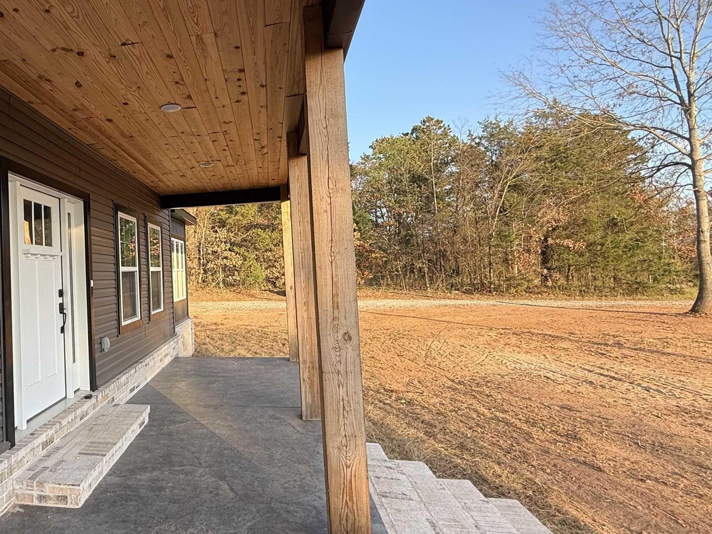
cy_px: 253
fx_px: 473
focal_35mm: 23
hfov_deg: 69.1
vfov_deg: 58.8
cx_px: 178
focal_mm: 2.22
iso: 50
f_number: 2.2
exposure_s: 1/259
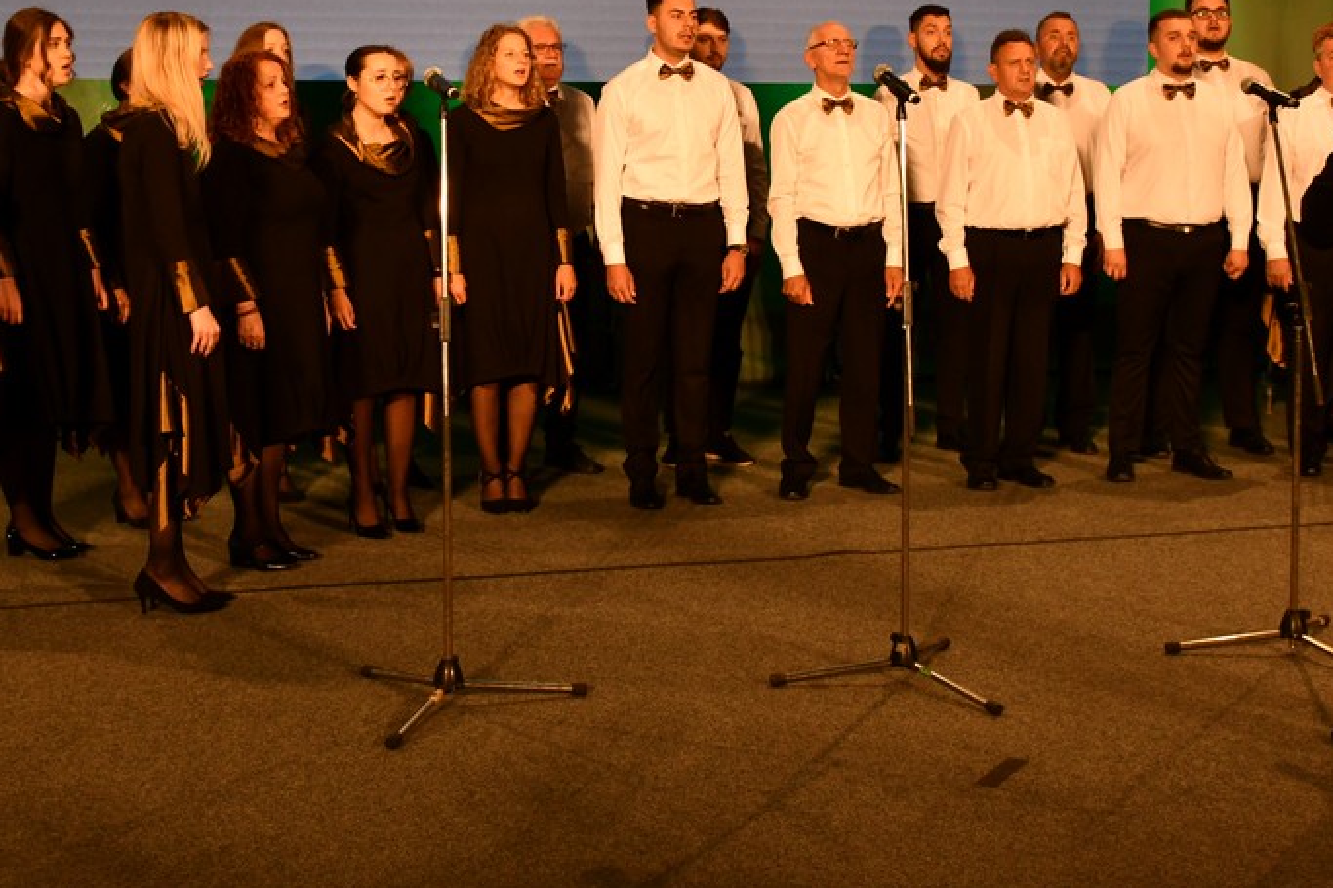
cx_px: 749
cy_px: 237
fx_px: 1888
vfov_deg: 26.2
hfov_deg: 38.8
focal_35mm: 51
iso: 500
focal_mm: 23
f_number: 3.8
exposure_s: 1/250
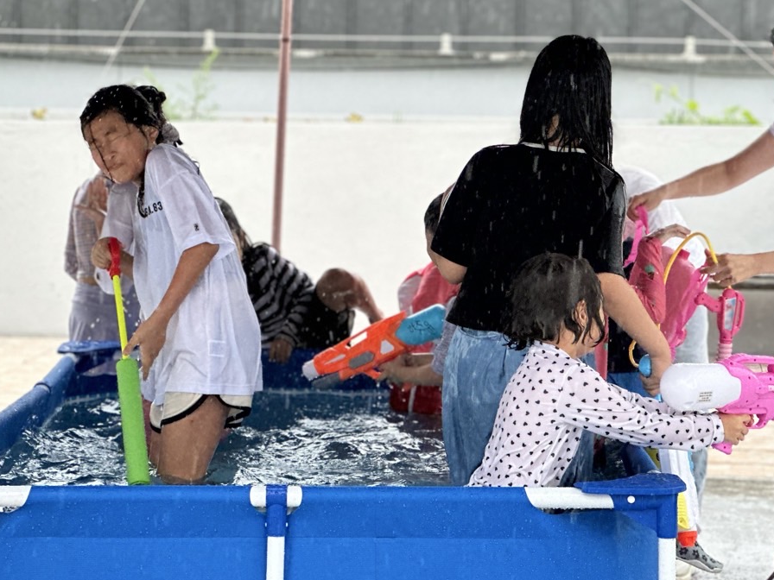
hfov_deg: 17.9
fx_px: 2460
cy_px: 179
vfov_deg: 13.4
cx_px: 435
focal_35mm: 110
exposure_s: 1/121
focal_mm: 9
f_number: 2.8
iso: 80
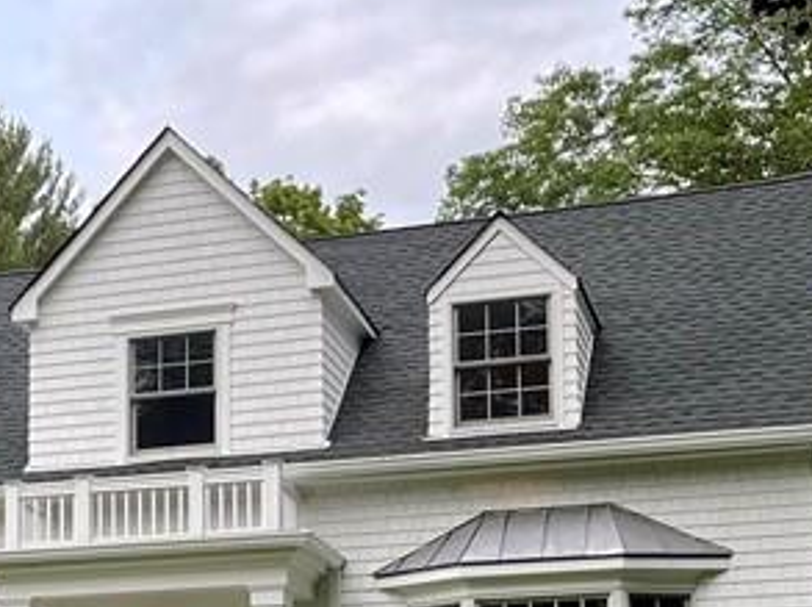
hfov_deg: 20.9
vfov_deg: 15.7
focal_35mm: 91
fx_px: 2132
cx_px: 8
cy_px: 682
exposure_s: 1/190
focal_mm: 5.1
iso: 32
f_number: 1.6
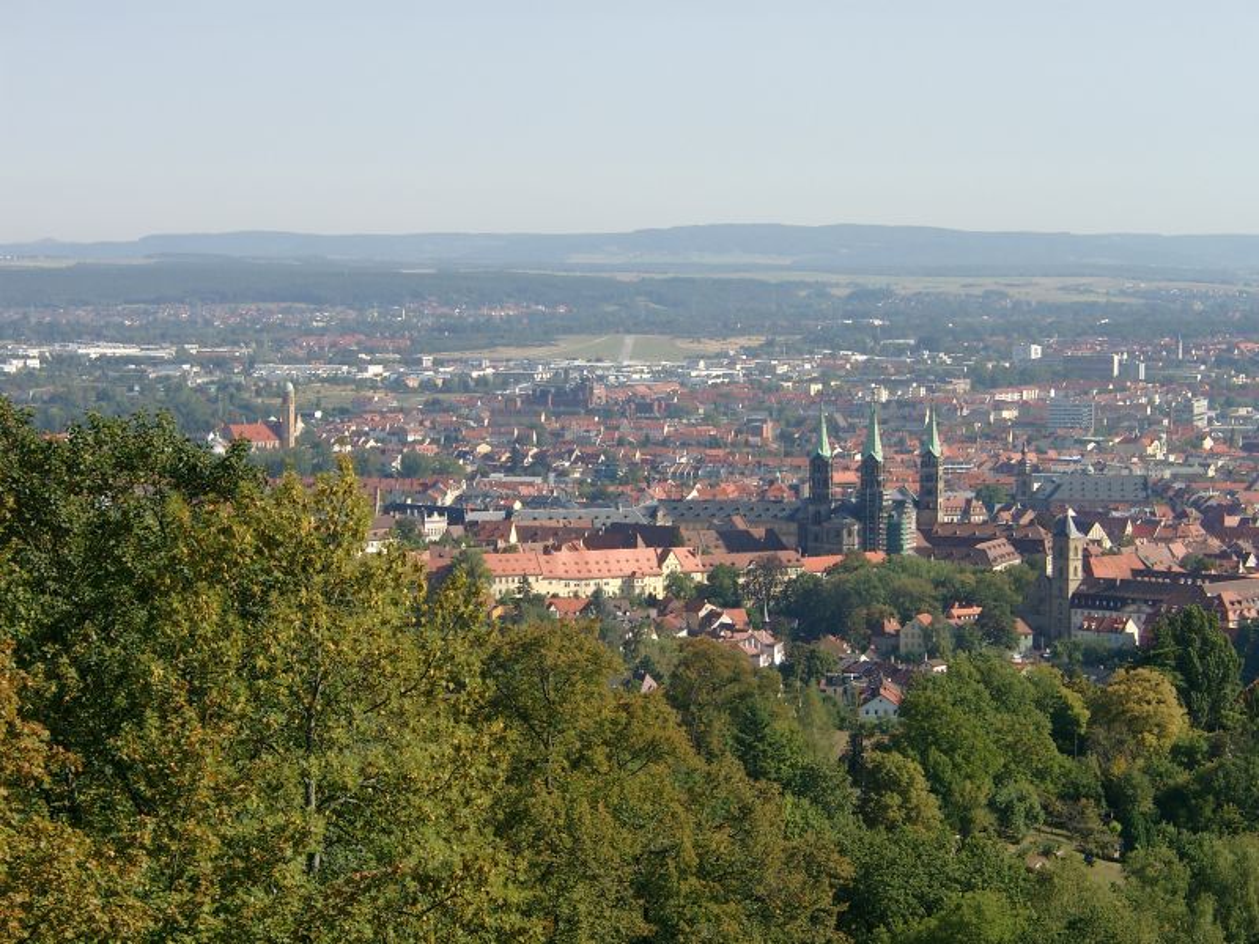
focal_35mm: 100
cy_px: 472
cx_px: 630
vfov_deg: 14.8
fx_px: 3637
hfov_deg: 19.6
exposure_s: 1/419
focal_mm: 20.74
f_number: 4
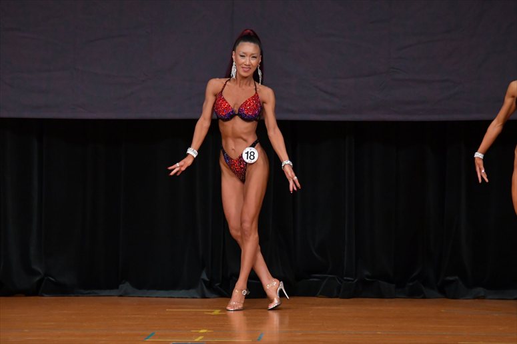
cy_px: 172
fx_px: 4306
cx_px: 258
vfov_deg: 4.6
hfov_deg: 6.9
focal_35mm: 300
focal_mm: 200
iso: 4000
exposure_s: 1/400
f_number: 5.6
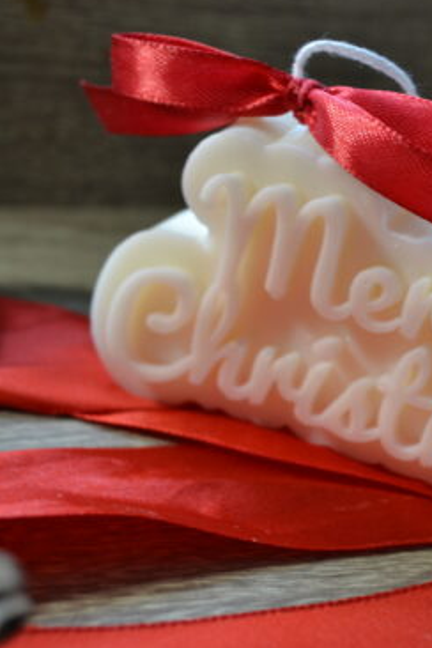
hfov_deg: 22.6
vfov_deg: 33.9
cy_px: 343
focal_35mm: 59
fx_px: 1062
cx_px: 359
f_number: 4
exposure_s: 1/30
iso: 400
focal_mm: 24
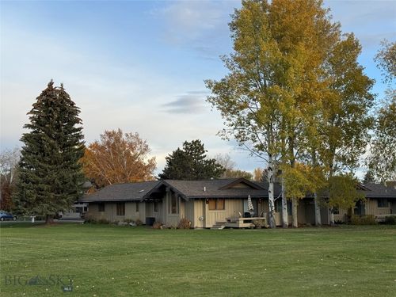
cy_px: 148
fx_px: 549
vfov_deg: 30.3
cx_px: 198
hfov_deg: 39.7
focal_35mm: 48
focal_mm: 6.76
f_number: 1.78
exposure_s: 1/1041
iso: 64
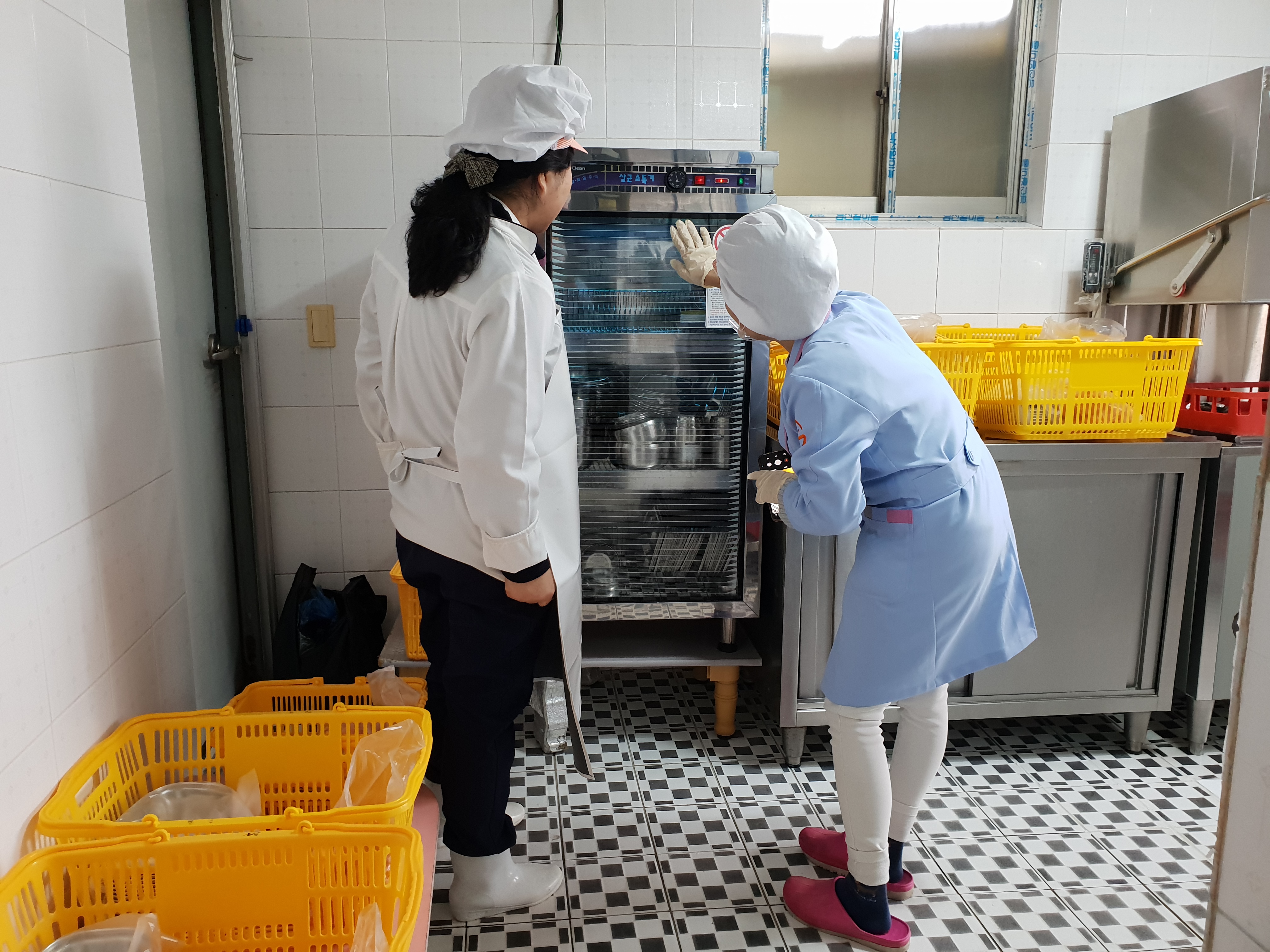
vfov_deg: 53.1
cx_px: 635
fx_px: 954
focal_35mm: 26
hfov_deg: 67.3
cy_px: 476
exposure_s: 1/60
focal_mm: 4.3
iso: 200
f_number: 2.4
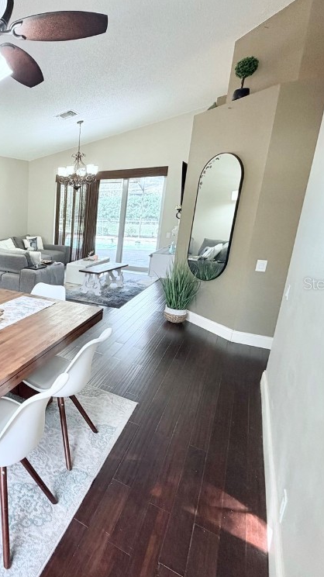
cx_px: -20
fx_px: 321
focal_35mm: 21
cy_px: 283
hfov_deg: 43.4
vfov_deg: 83.9
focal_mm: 2.22
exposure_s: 1/60
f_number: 2.2
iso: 200
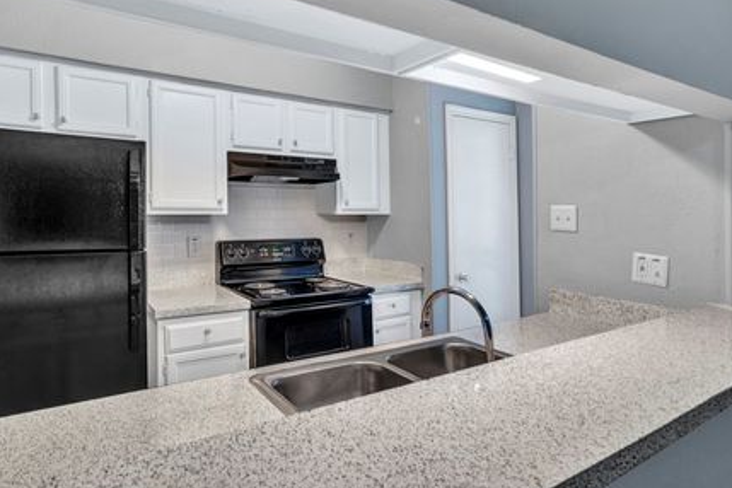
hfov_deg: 80.9
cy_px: 215
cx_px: 328
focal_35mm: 21
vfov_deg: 59.3
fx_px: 427
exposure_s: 1/15
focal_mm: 18
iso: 320
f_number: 7.1
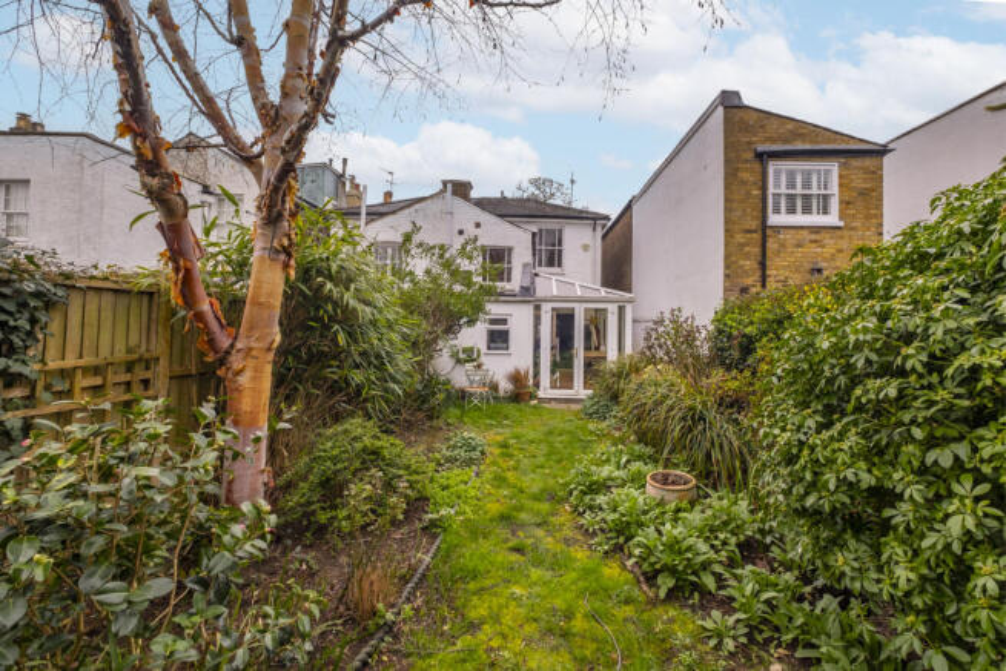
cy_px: 336
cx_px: 503
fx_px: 419
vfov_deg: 77.4
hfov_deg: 100.4
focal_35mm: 15
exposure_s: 1/100
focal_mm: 10
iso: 250
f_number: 7.1
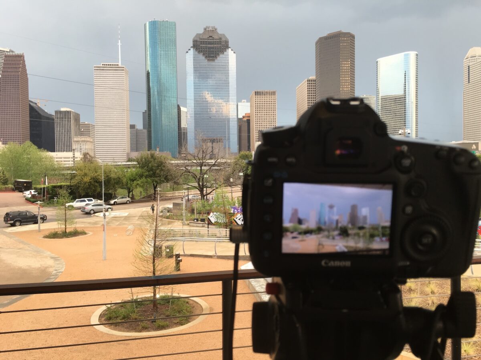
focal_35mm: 29
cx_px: 240
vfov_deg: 48.2
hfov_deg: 61.7
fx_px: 403
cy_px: 180
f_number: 2.2
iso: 32
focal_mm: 4.15
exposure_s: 1/120
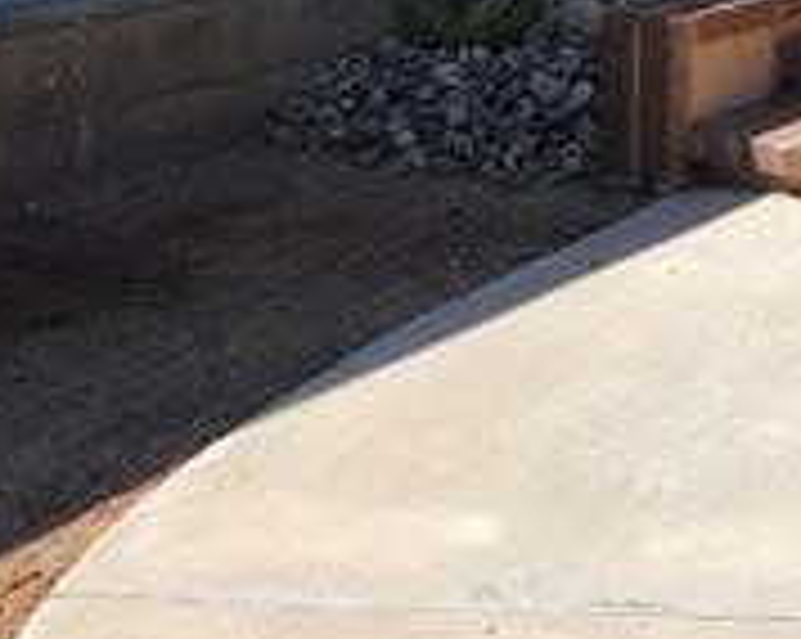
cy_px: -230
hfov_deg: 18.8
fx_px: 2297
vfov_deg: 15.0
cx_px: 950
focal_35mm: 97
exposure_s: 1/1167
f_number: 1.8
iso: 20
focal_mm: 5.4
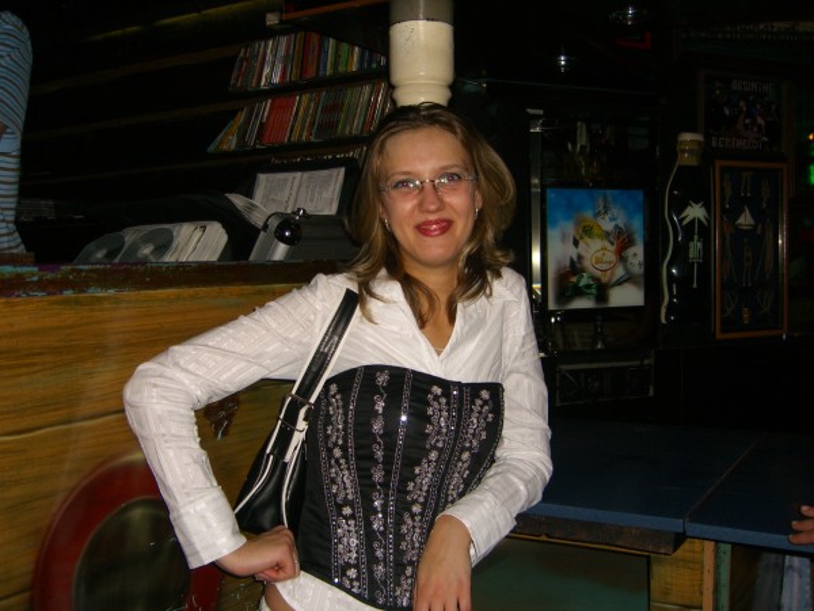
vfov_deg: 37.7
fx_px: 894
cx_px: 407
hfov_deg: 49.0
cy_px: 306
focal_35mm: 38
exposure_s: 1/60
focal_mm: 7.9
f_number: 2.8
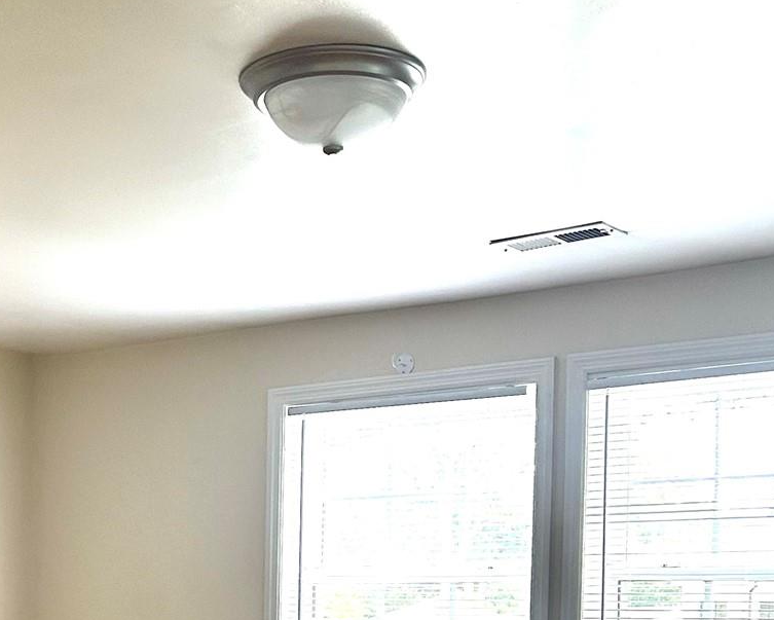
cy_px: 649
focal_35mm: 69
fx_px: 1581
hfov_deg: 26.9
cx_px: 138
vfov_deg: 21.3
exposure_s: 1/84
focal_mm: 5.7
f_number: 1.5
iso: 125
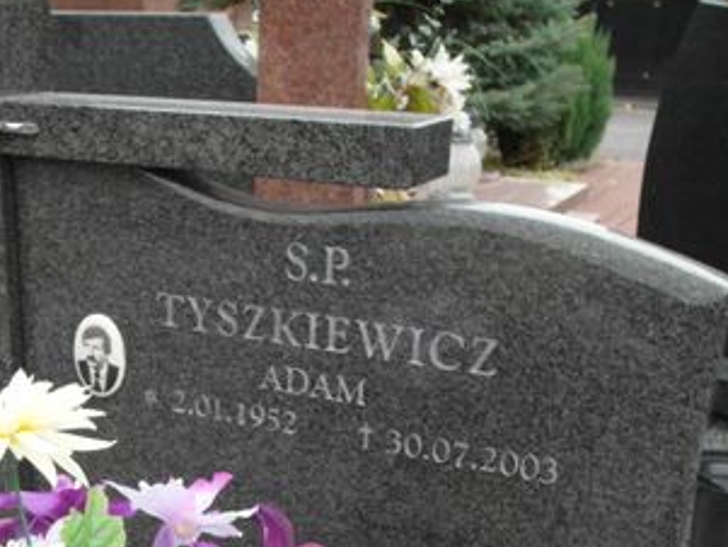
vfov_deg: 27.4
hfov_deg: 36.5
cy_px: 511
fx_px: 1073
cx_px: 174
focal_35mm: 51
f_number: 3.4
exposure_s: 1/90
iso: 100
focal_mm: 5.2
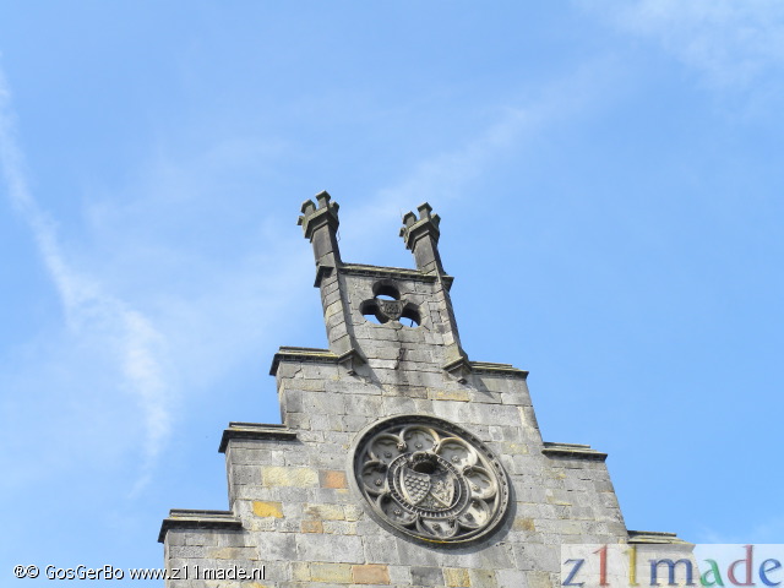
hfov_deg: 26.0
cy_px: 294
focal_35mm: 75
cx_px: 392
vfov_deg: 19.6
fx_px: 1699
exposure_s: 1/268
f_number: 5
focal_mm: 13.4
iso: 64
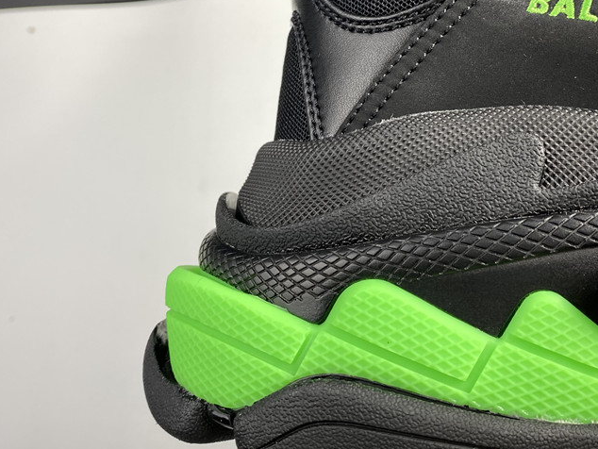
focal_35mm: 41
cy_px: 137
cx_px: 361
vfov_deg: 34.7
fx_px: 709
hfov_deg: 45.5
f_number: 1.8
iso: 64
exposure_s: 1/100
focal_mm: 4.25
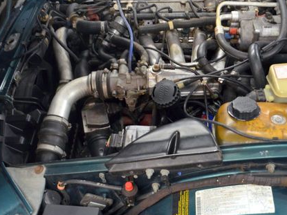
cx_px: 159
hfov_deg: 46.7
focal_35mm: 40
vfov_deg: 35.9
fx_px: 332
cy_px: 109
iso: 1000
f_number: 3.5
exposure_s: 1/30
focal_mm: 18
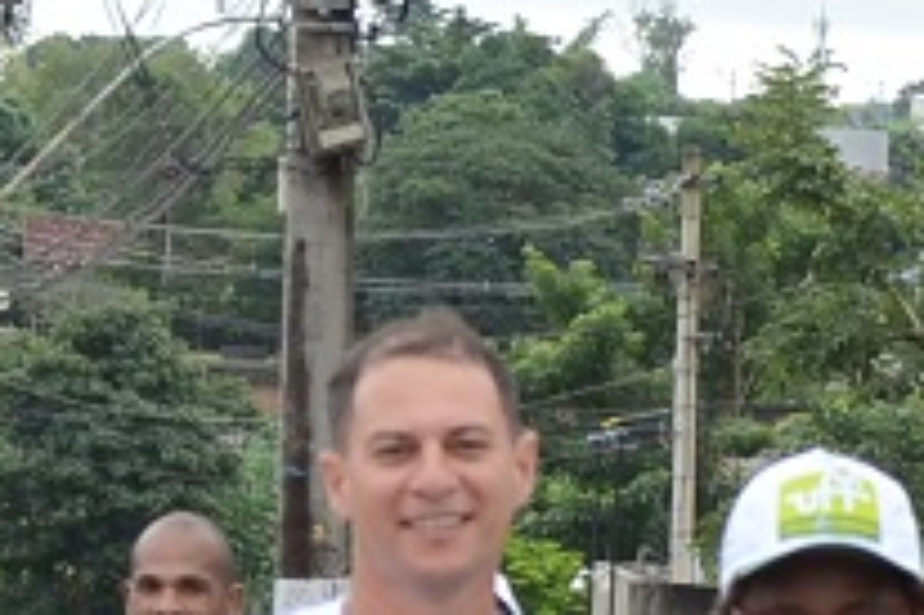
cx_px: -9
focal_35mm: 305
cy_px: 1230
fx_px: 7819
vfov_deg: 4.4
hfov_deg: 6.7
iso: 500
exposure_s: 1/500
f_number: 4.5
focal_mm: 35
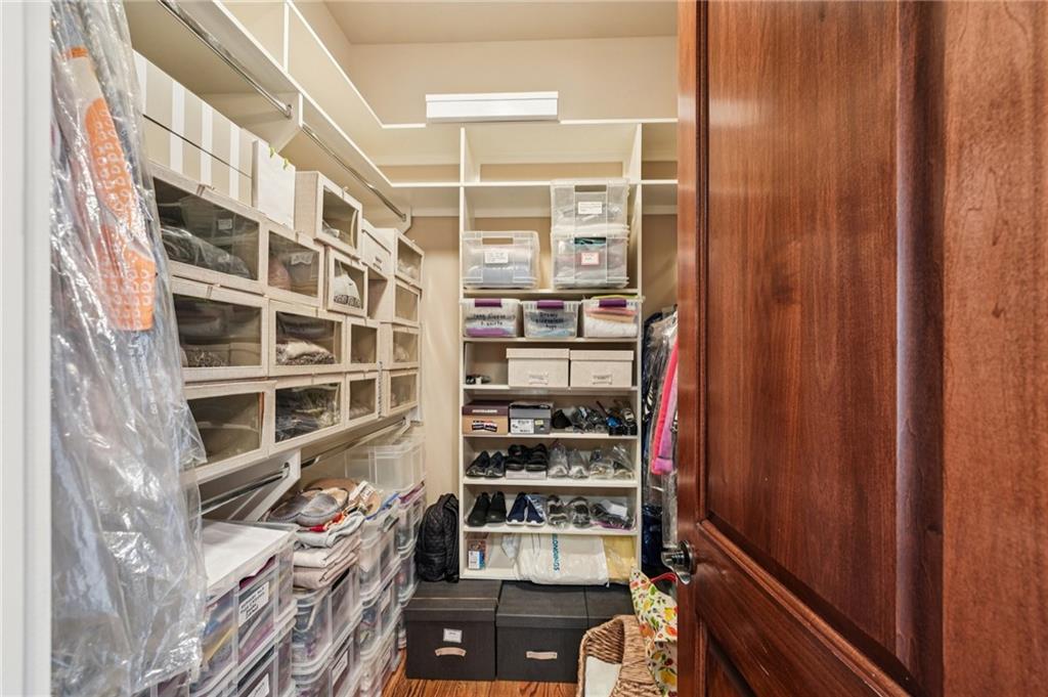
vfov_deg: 81.1
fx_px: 407
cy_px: 348
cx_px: 524
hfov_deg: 104.3
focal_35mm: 14
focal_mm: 14
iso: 320
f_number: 8
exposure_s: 1/2
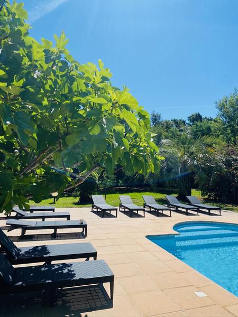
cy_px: 158
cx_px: 119
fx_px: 238
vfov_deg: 67.3
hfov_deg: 53.1
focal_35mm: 26
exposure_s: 1/3401
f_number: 1.8
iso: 32
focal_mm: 4.25
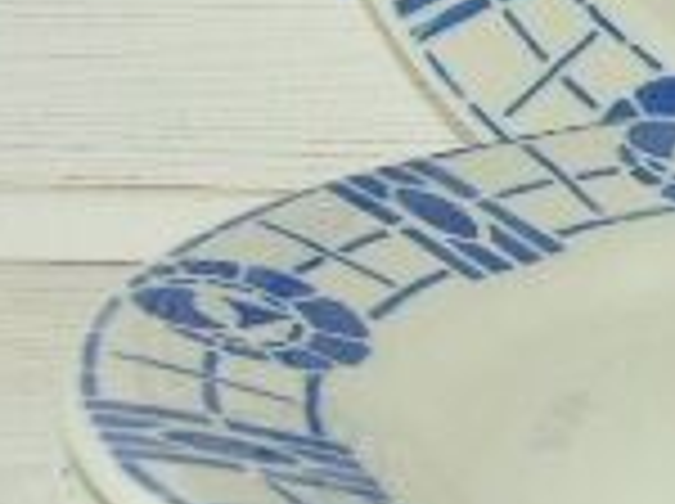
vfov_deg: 11.7
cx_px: 986
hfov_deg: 14.9
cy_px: -72
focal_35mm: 124
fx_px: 2414
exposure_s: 1/160
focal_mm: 7.68
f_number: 5.6
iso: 200
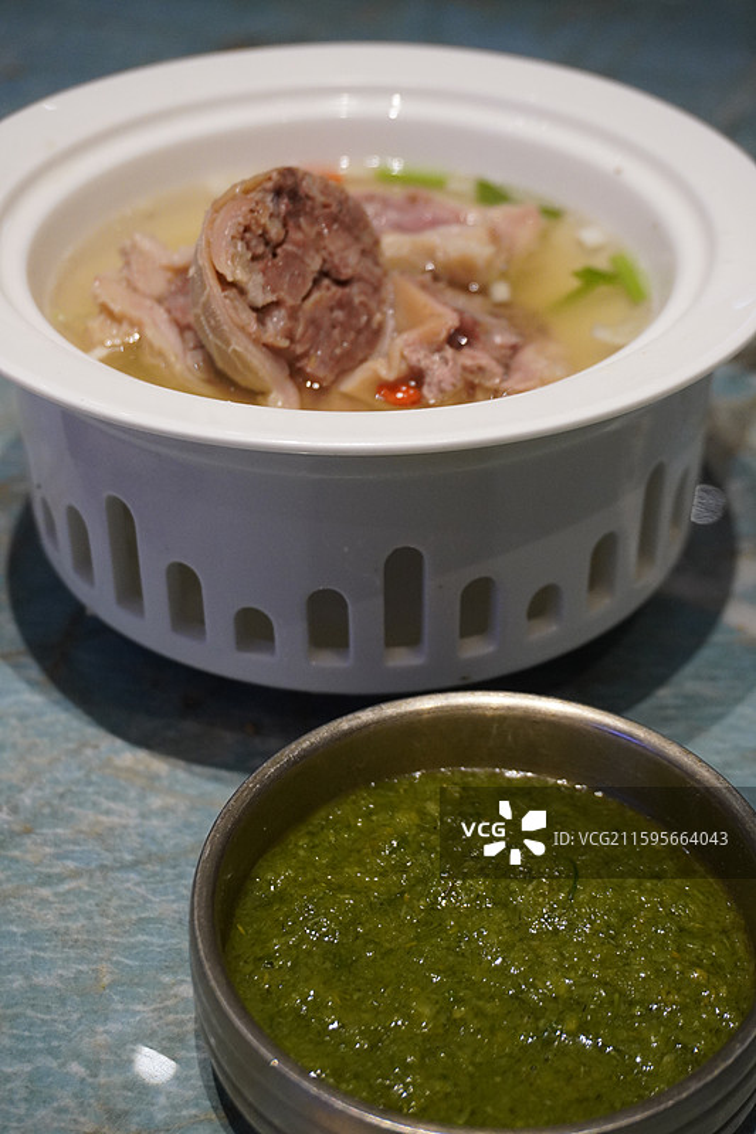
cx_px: 378
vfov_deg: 36.9
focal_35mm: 54
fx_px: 1702
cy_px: 567
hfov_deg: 25.0
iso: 1600
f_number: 5.6
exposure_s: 1/160
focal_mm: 36
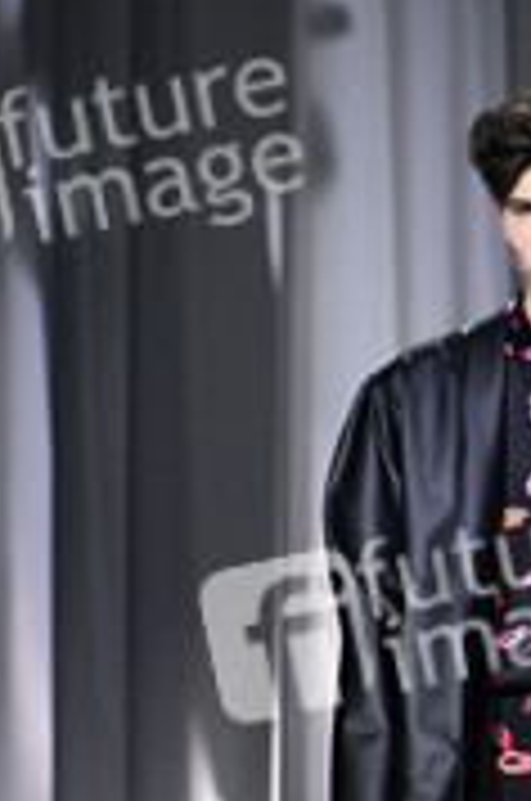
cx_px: 562
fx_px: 14992
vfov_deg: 3.1
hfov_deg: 2.0
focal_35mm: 675
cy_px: 842
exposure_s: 1/250
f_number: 7.1
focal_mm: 300
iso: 5000
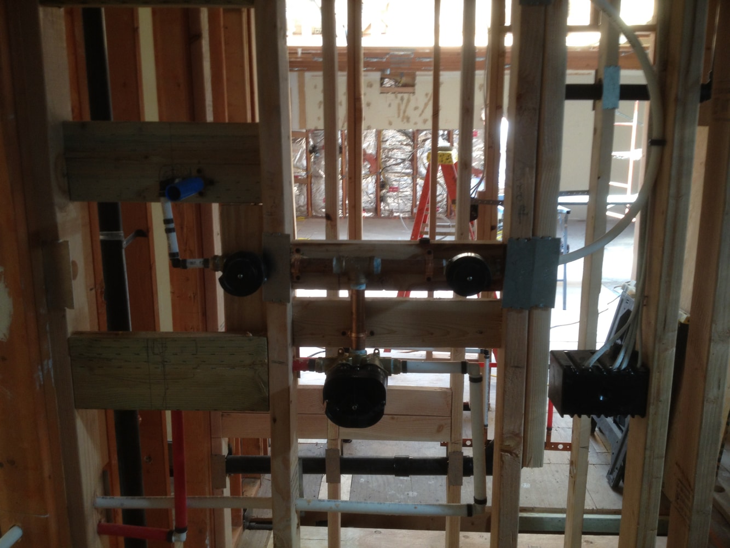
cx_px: 365
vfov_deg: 40.7
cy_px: 274
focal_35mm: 35
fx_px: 738
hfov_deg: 52.6
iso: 80
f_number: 2.4
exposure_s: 1/20
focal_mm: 4.28
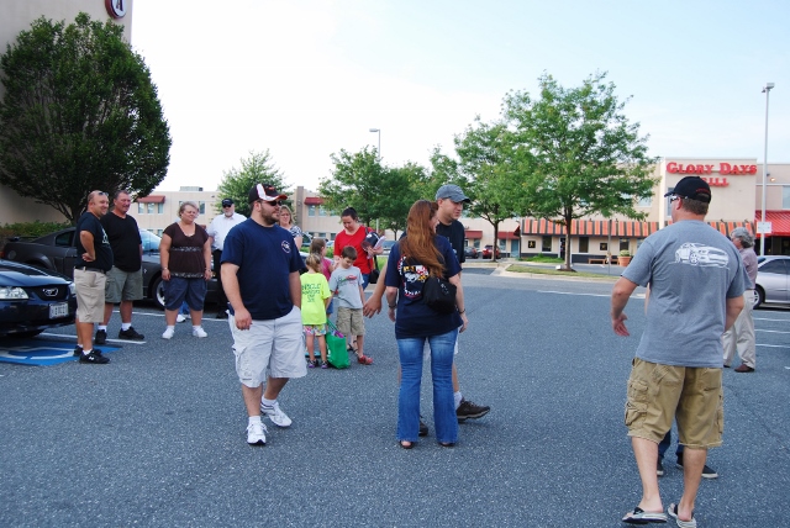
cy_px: 264
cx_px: 395
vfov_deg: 38.4
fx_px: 758
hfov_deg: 55.1
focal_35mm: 34
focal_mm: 23
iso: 100
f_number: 5.6
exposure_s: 1/125
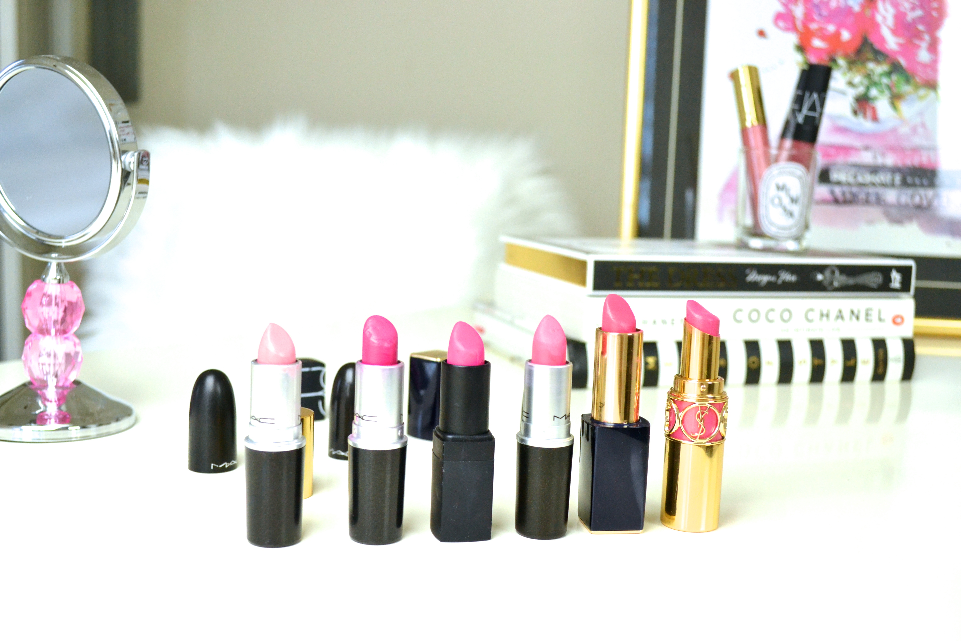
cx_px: 480
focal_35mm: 42
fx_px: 1121
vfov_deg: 31.9
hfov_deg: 46.4
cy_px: 320
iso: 1600
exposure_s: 1/500
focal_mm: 28
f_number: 5.6
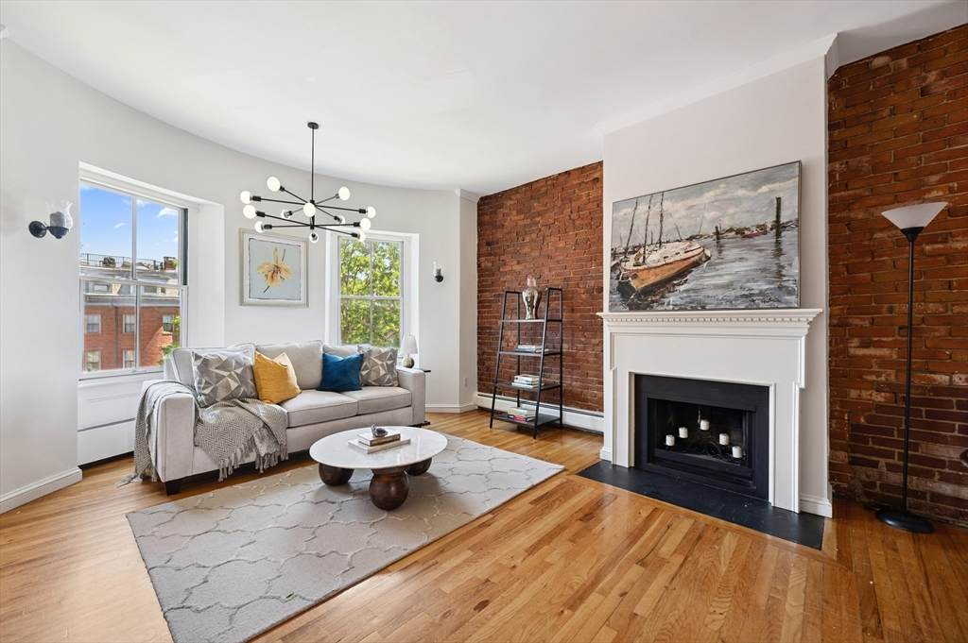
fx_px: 376
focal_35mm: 14
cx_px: 484
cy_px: 322
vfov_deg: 81.1
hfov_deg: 104.3
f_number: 8
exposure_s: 1/1.25
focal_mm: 14
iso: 100
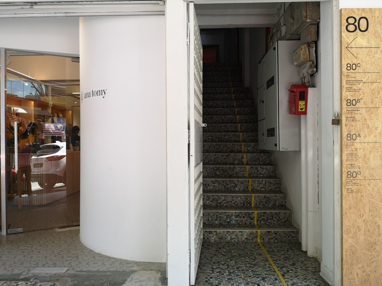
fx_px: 298
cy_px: 143
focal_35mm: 27
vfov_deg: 51.4
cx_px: 191
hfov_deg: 65.3
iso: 50
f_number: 1.8
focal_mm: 3.95
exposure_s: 1/127
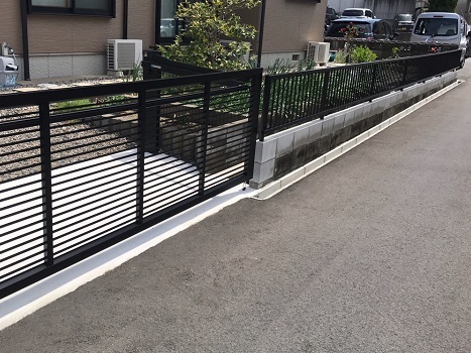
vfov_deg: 39.6
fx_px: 490
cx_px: 171
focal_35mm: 36
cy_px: 169
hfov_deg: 50.7
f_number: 1.8
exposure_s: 1/2336
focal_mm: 3.99
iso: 20
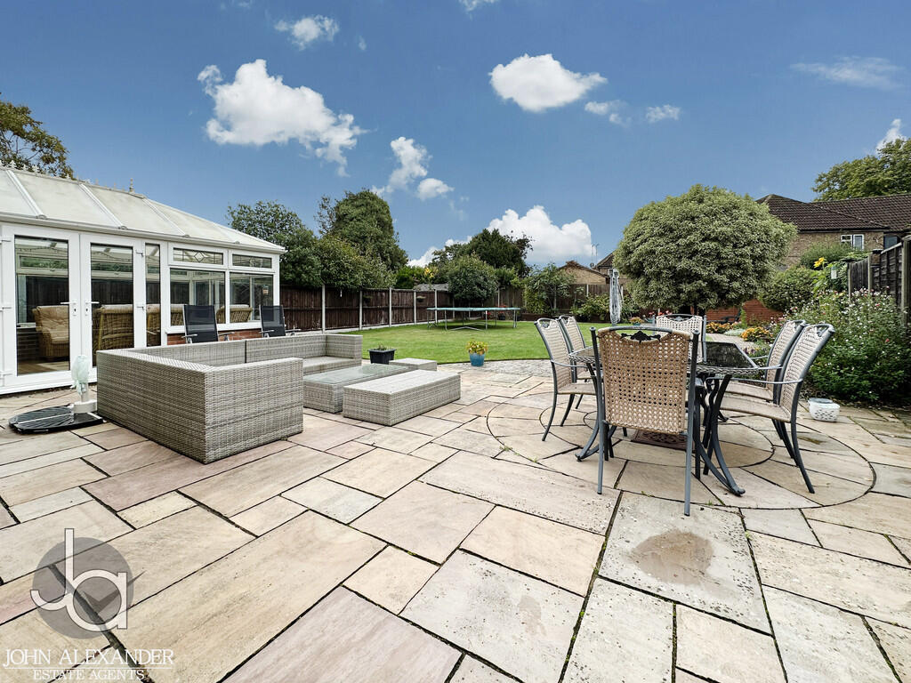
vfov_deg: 85.7
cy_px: 342
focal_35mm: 14
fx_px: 368
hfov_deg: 102.1
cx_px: 456
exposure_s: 1/263
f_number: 2.2
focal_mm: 2.22
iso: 40
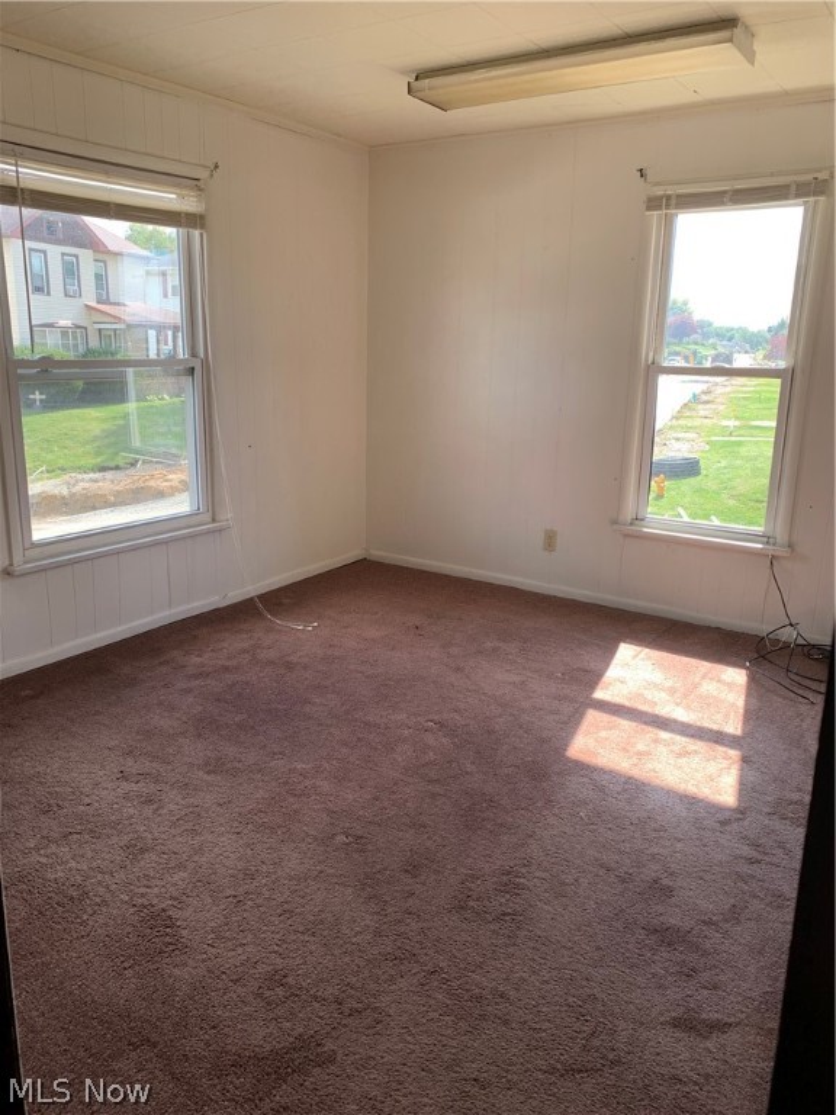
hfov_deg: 53.1
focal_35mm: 26
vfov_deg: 67.3
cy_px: 558
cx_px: 418
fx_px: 837
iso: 25
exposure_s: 1/122
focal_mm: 4.25
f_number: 1.8
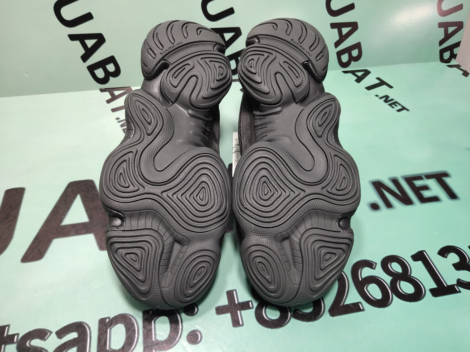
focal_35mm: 30
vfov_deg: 46.8
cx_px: 235
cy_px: 176
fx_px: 407
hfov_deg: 60.0
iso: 145
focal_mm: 4.35
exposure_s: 1/100
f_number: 1.79
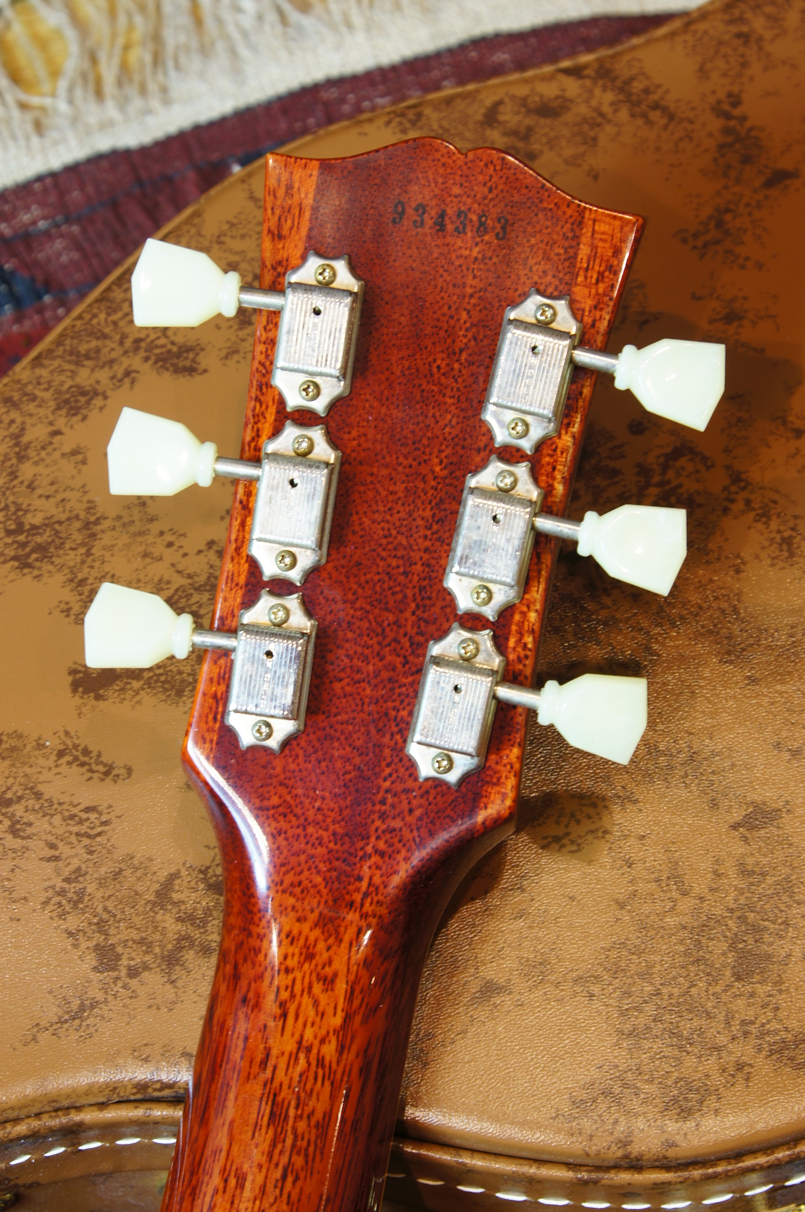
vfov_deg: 22.6
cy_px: 606
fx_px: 3026
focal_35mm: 90
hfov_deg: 15.2
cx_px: 402
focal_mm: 60
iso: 100
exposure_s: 1/1.67
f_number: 9
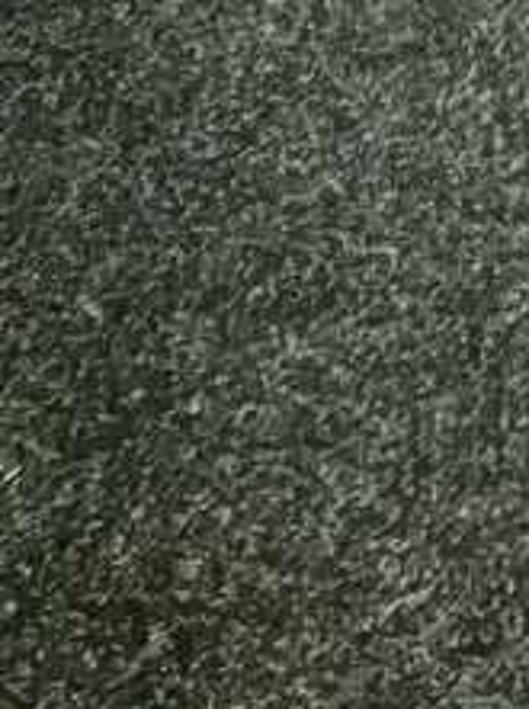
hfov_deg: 11.2
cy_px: -898
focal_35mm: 130
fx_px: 2657
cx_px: 641
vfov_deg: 12.5
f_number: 1.8
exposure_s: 1/50
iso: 250
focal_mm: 3.99
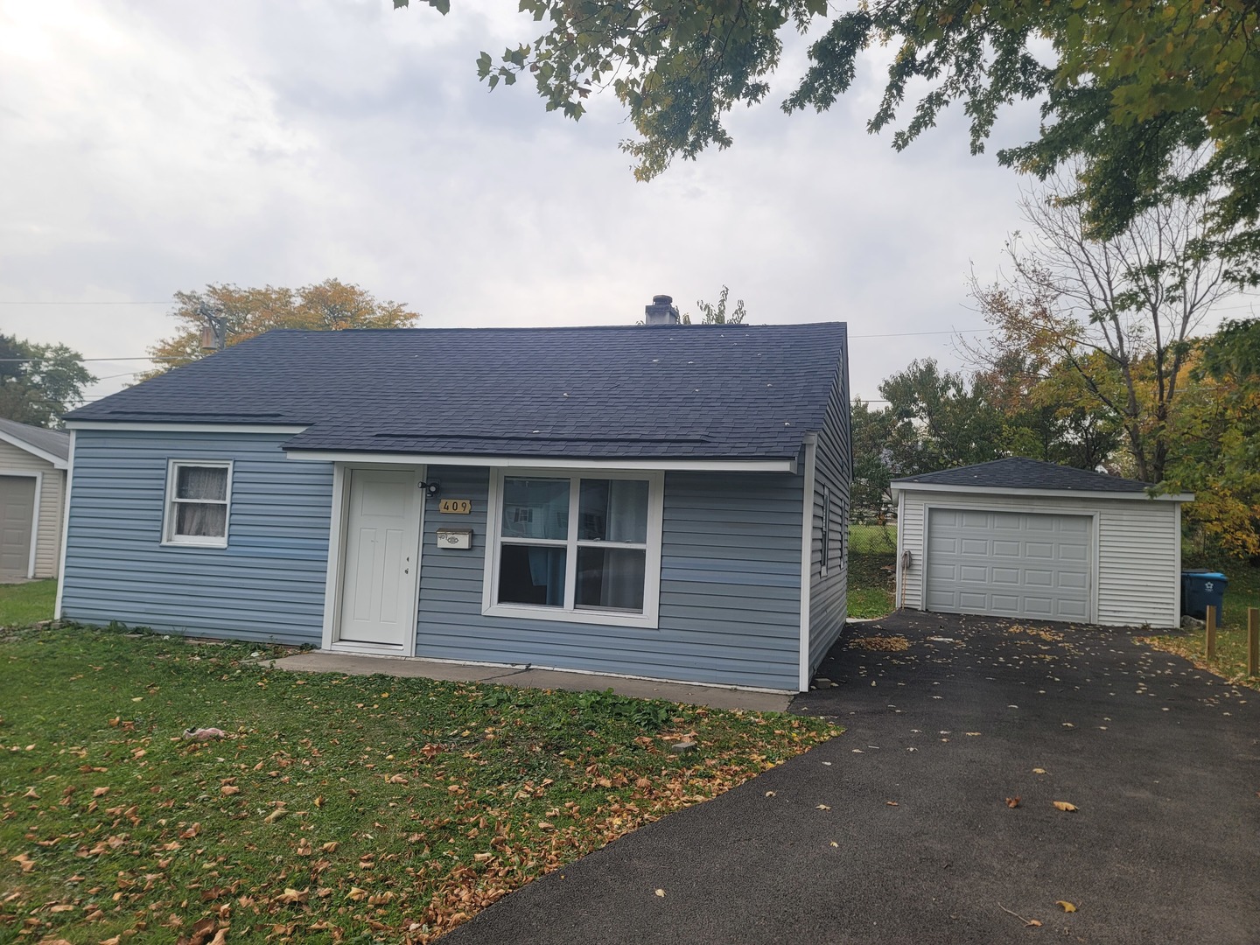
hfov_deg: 69.4
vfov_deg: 54.9
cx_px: 630
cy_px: 472
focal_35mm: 25
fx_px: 910
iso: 20
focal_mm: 7
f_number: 1.8
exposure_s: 1/351
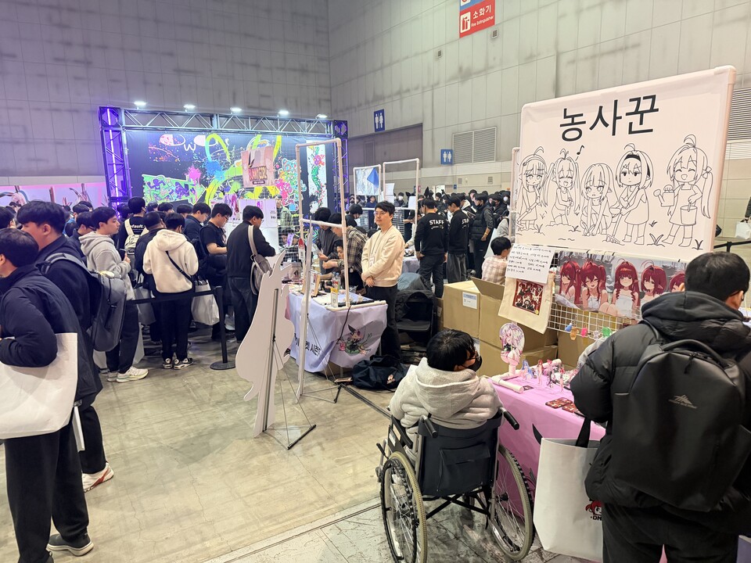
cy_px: 282
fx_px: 521
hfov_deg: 71.6
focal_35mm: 24
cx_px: 376
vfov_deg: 56.8
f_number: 1.78
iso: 500
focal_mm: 6.76
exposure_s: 1/60
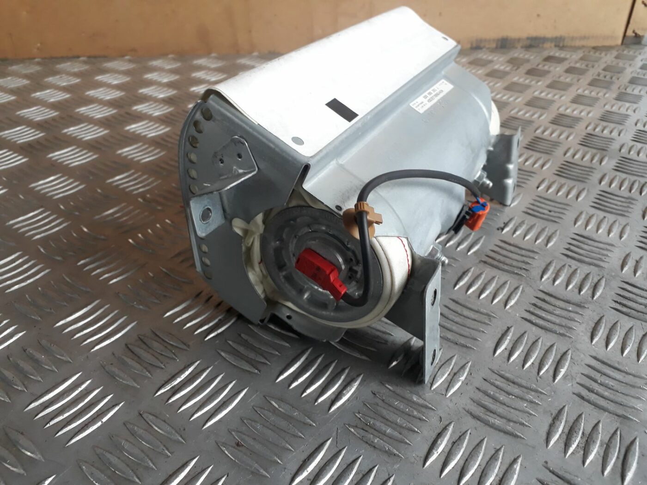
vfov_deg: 51.4
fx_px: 505
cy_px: 242
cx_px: 324
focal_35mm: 27
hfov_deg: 65.3
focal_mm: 3.6
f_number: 1.9
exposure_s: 1/33
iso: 160
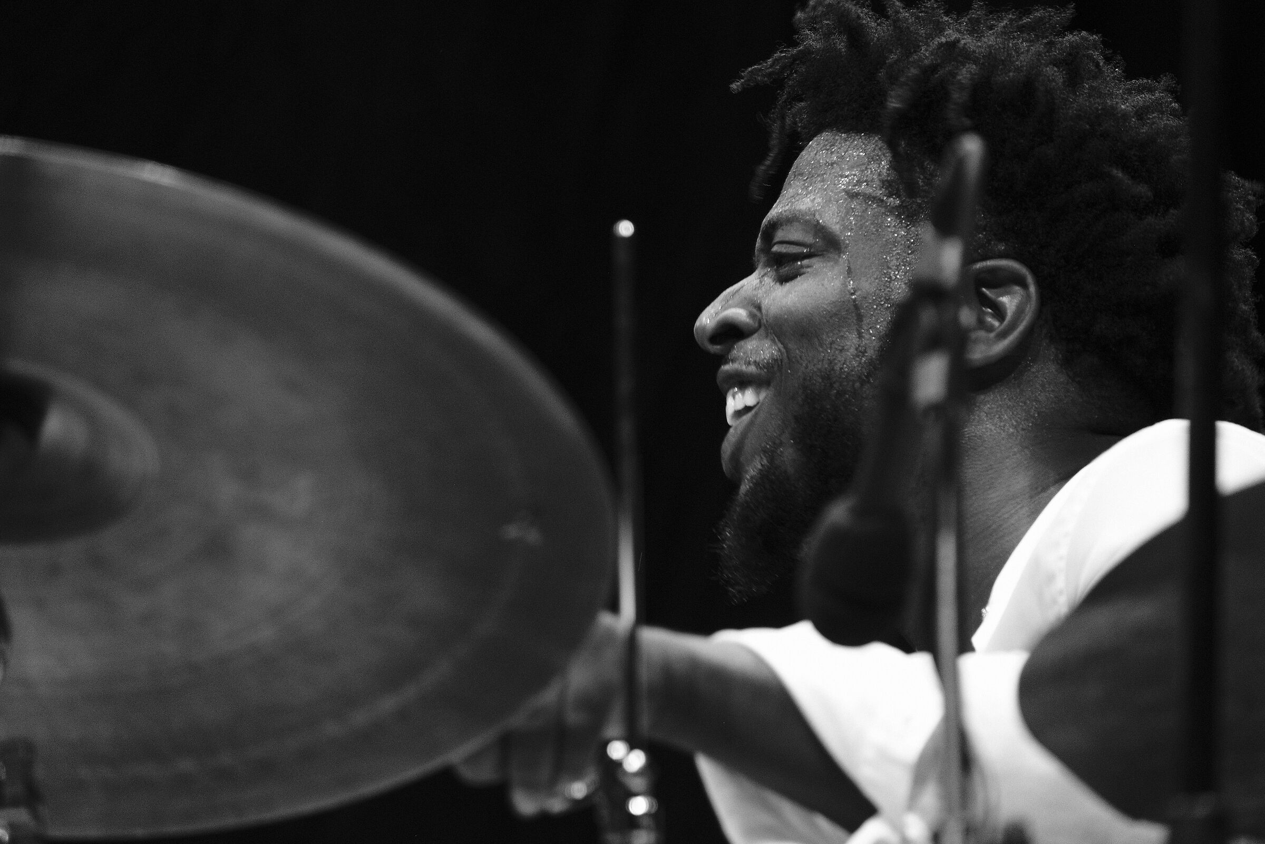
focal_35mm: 234
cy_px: 422
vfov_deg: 5.9
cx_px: 632
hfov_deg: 8.8
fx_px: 8222
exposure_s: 1/125
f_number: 5
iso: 3200
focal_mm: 156.1
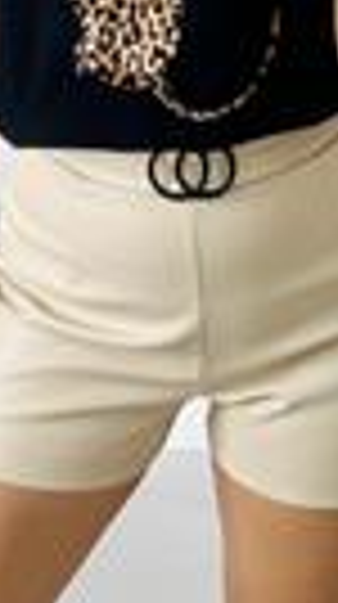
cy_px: -256
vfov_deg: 23.0
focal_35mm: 78
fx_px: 1248
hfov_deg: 15.4
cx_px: 225
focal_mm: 6.86
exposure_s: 1/206
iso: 64
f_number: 1.78
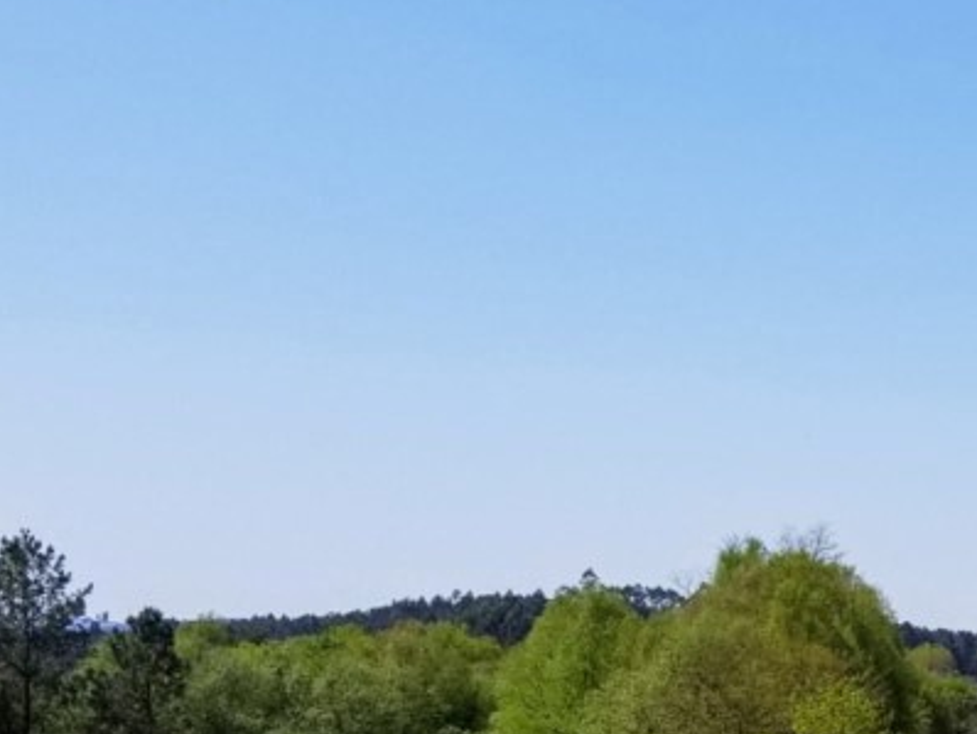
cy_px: 717
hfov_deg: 19.7
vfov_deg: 15.5
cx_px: 1134
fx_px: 2655
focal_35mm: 94
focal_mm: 4.3
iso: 50
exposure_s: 1/3112
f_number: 1.7
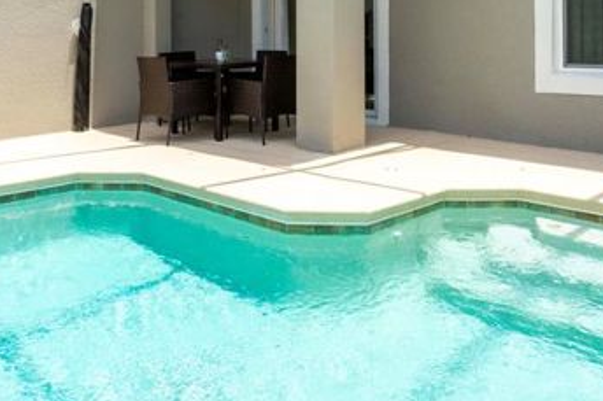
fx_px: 686
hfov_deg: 47.3
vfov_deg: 30.6
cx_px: 264
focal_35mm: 41
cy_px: 13
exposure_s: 1/400
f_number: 22
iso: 1250
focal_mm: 20
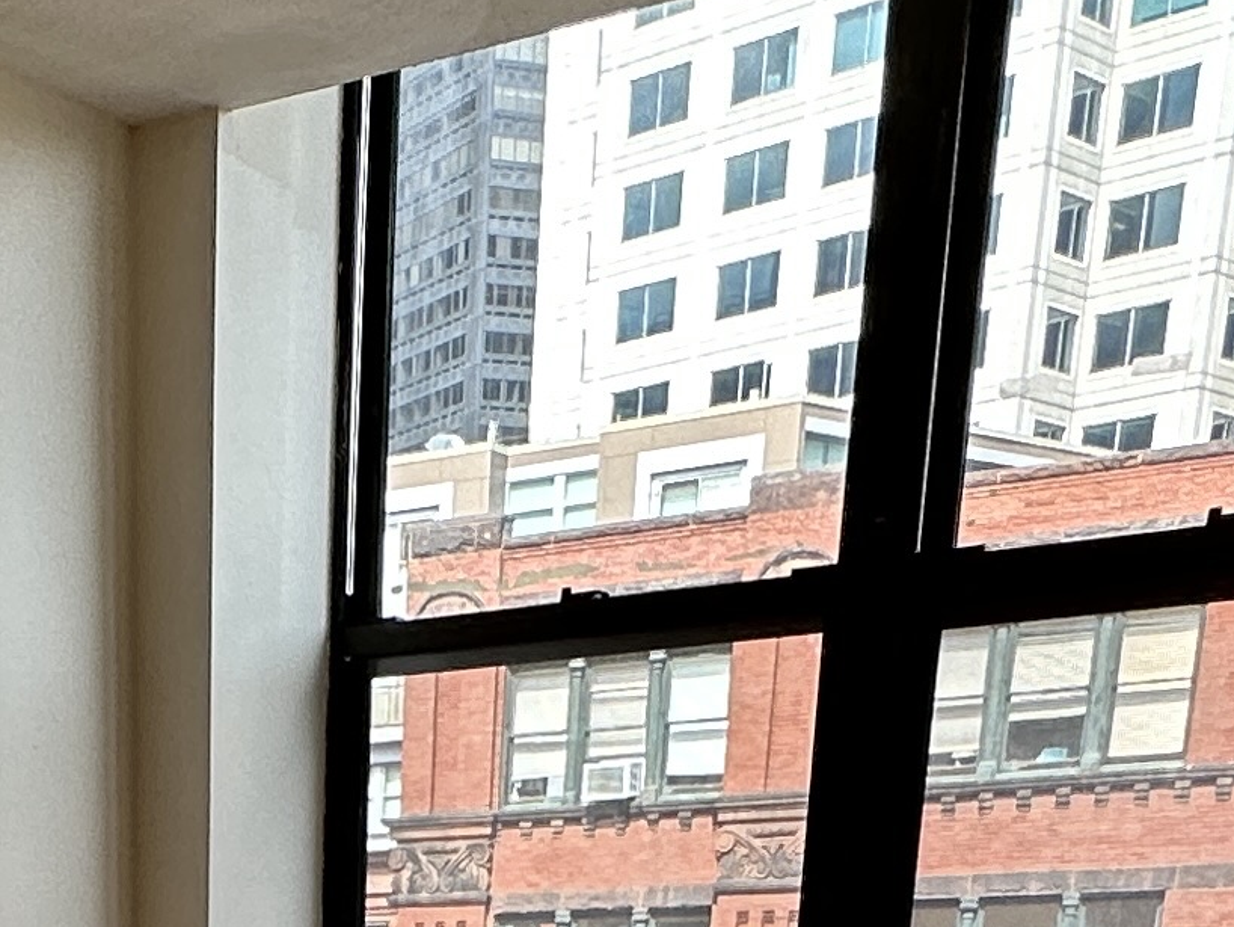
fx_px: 2460
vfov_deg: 16.1
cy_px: 1901
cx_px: -48
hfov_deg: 26.4
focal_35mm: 69
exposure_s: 1/221
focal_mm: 2.22
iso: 40
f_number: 2.2
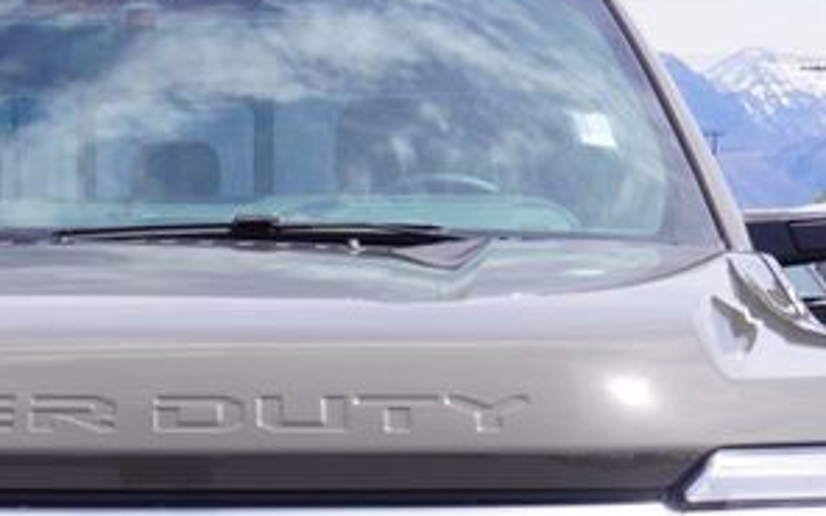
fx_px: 3332
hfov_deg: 14.0
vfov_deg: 8.7
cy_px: 778
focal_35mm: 148
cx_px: 75
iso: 100
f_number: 10
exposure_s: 1/125
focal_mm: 28
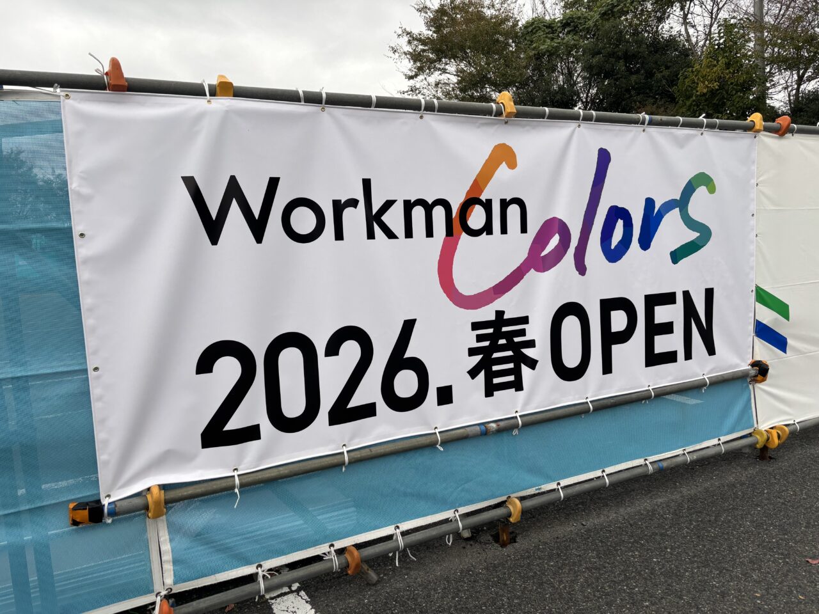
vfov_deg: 53.1
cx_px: 410
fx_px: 615
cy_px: 307
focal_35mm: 26
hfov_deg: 67.3
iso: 32
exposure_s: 1/121
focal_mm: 5.96
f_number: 1.6
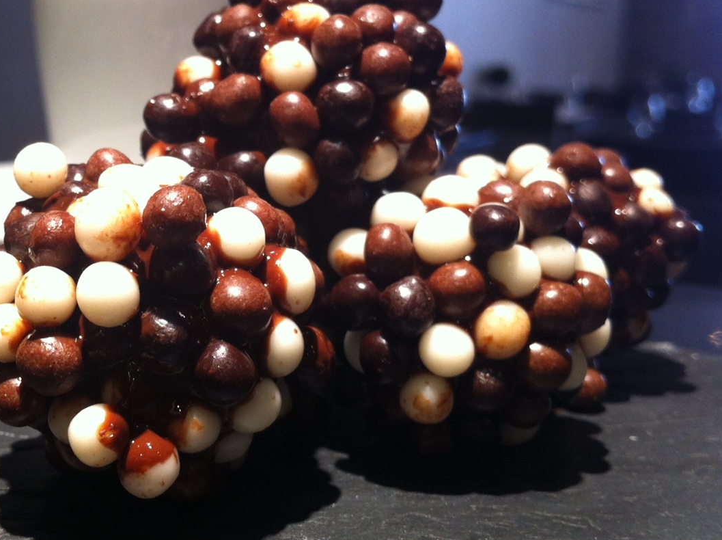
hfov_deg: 35.7
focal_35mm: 53
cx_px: 221
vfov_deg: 27.5
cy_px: 254
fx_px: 1104
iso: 100
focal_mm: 3.85
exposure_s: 1/15
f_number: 2.8
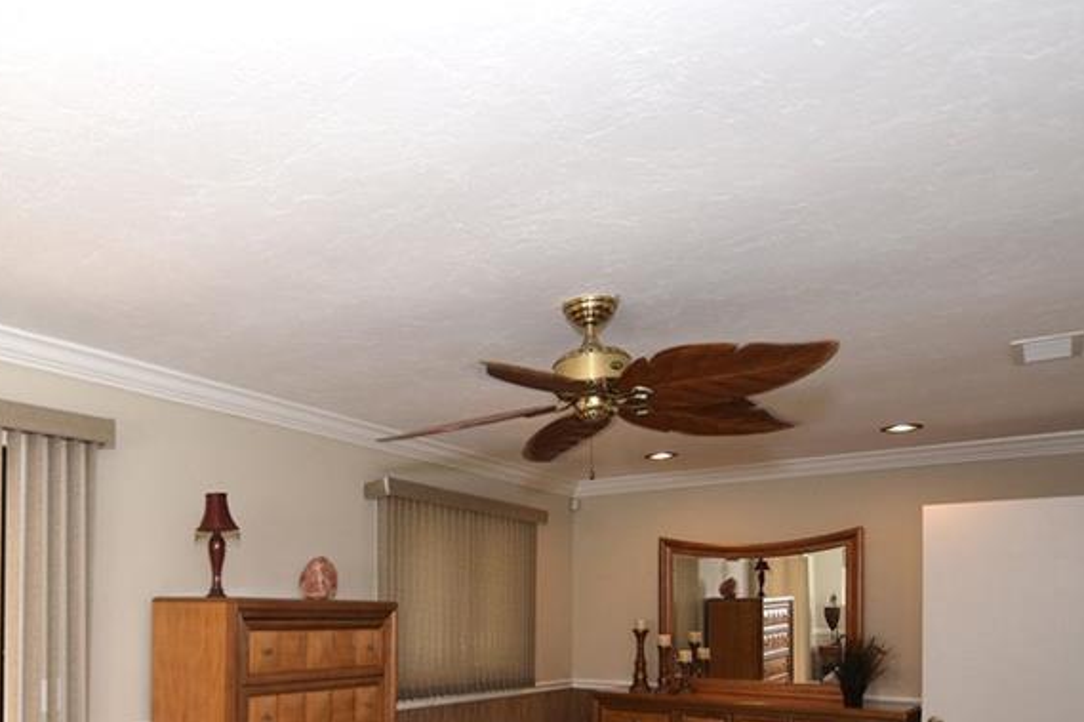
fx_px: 813
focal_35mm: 27
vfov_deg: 44.7
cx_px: 276
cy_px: 612
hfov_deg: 63.6
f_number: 4.5
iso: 200
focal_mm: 10
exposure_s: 1/80
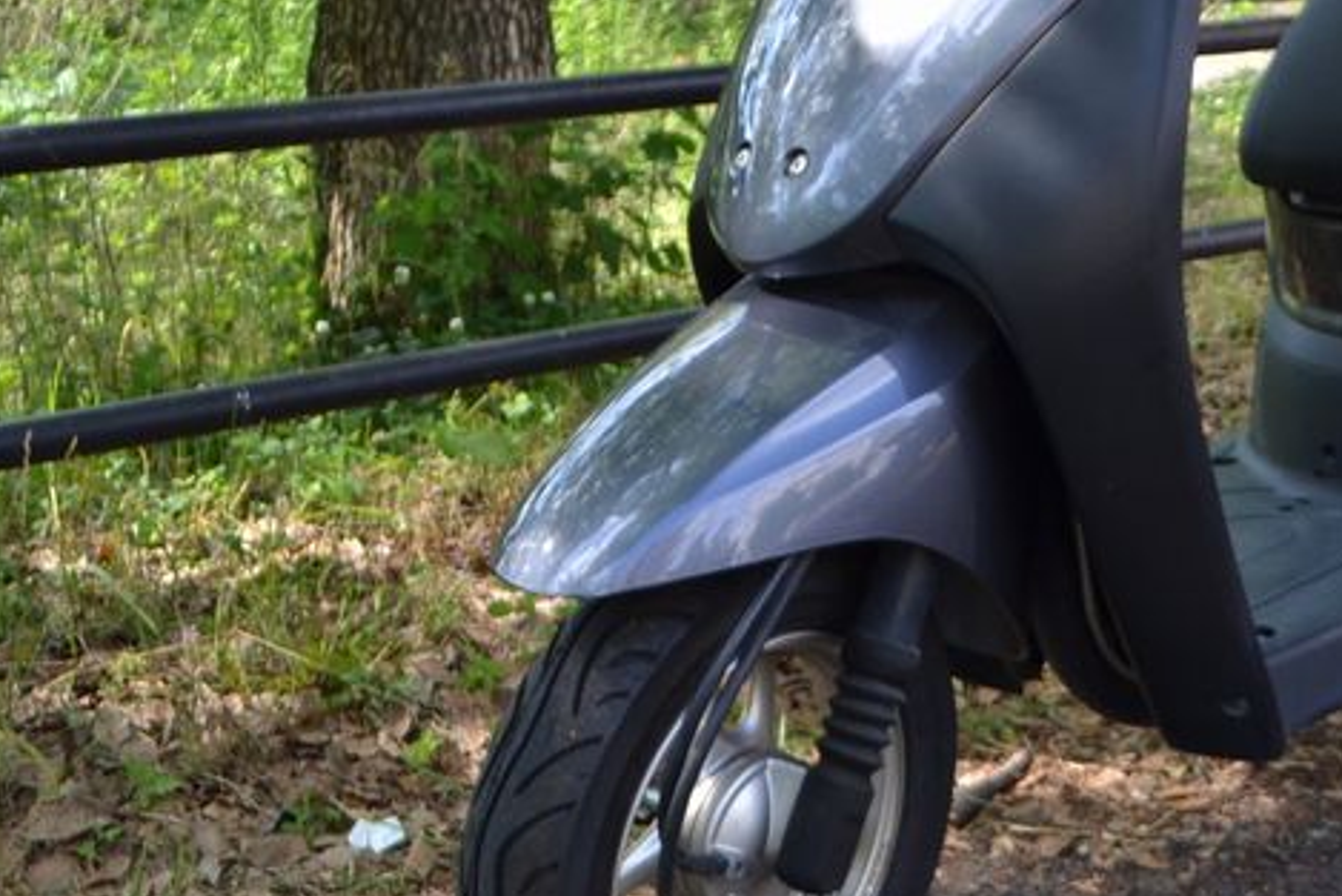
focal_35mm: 64
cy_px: 219
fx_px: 2386
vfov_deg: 21.1
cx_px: 1096
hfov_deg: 30.6
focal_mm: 20
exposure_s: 1/125
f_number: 5.6
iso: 200
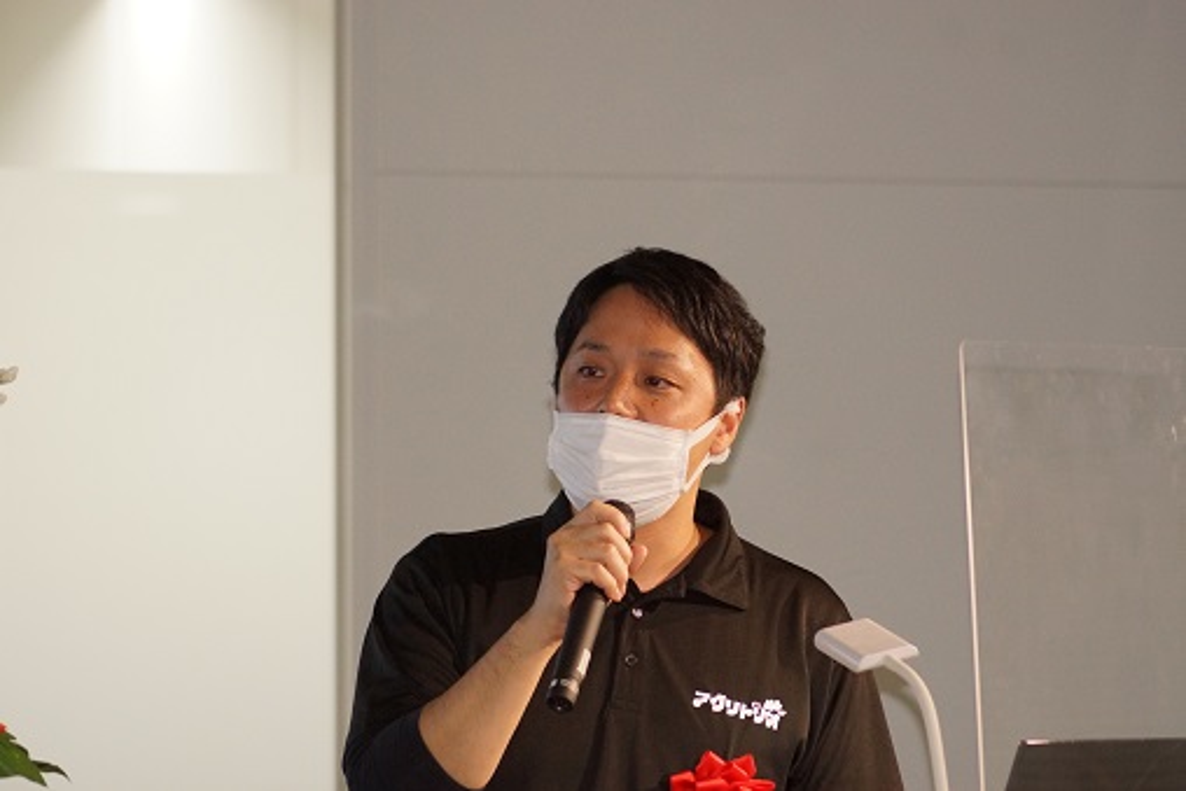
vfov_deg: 4.6
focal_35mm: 300
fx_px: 9886
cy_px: 396
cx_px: 593
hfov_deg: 6.9
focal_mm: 200
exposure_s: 1/160
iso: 1250
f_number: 5.6
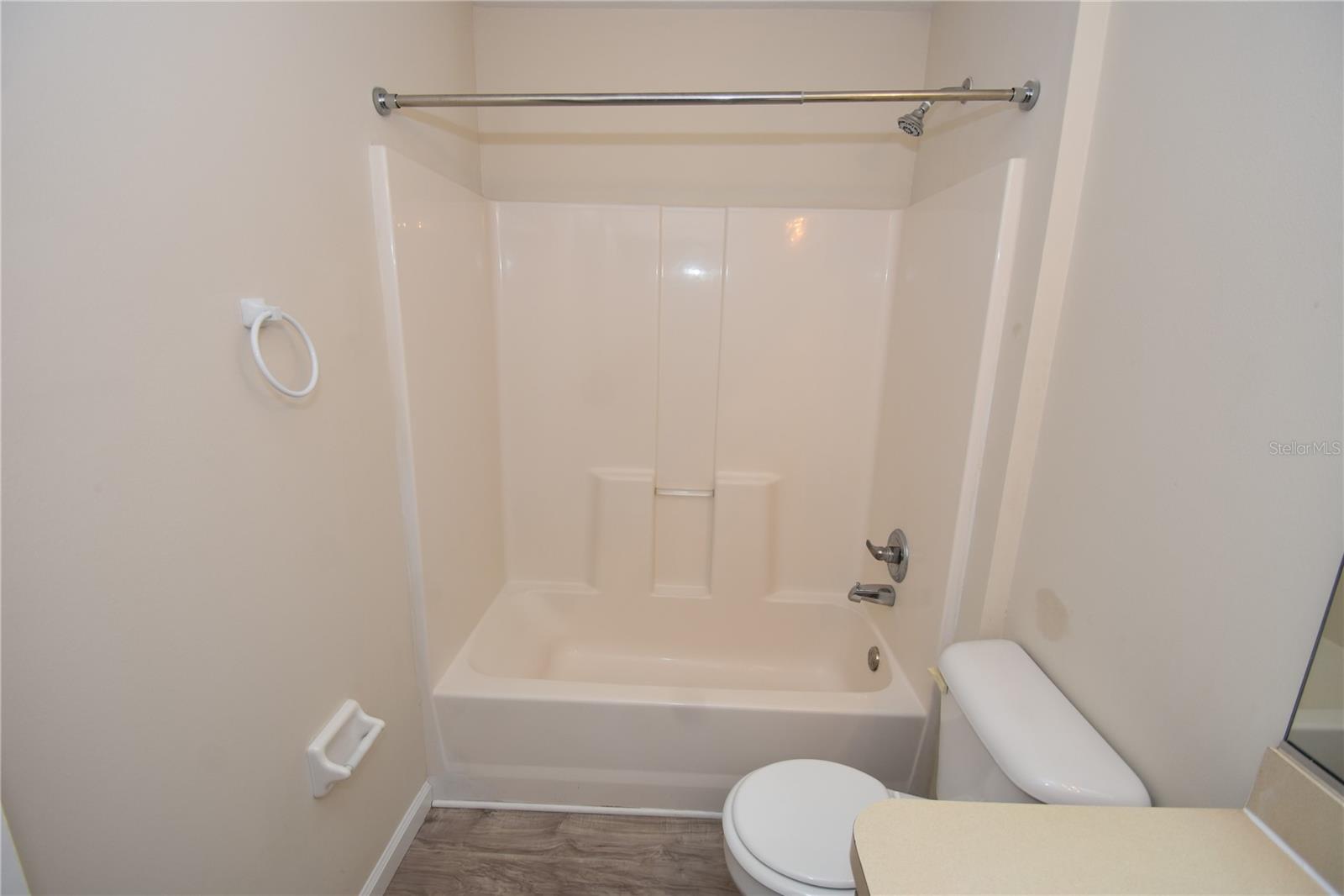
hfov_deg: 100.4
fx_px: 560
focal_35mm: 15
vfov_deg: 77.3
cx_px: 672
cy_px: 448
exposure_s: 1/60
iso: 200
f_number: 4
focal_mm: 10
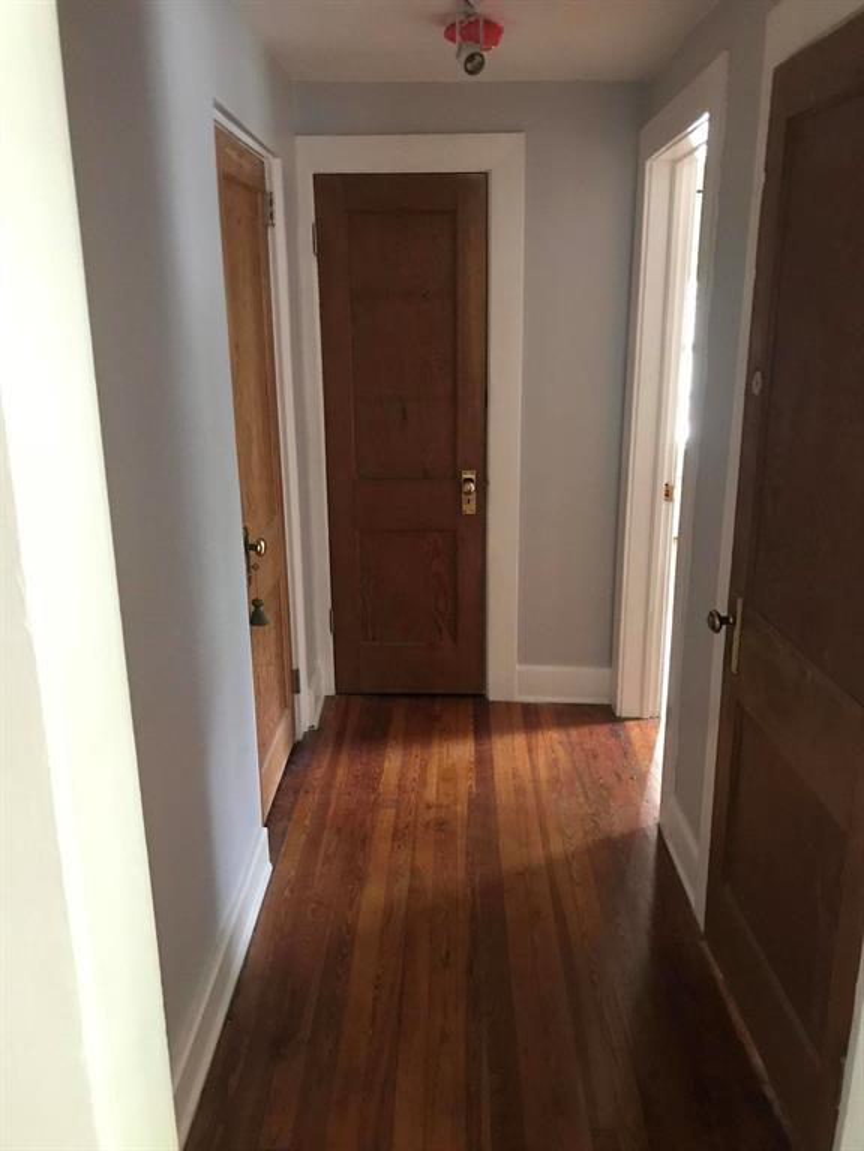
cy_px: 576
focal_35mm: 28
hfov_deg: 49.7
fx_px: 932
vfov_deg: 63.4
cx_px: 432
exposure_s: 1/6
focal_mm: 3.99
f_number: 1.8
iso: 100
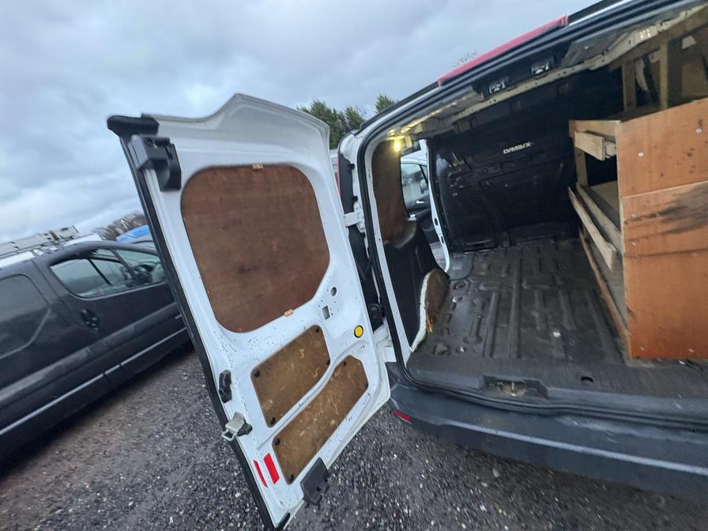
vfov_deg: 85.7
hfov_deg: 102.1
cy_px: 266
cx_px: 354
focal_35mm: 14
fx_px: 286
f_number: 2.2
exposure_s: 1/60
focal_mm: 2.22
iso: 320
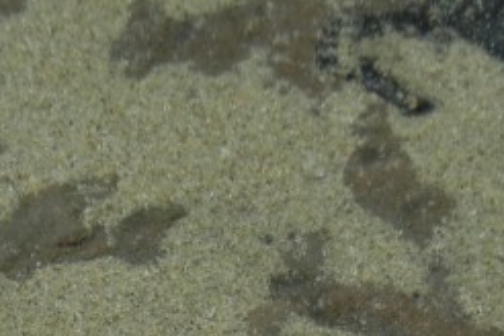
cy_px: 467
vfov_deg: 10.3
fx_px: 1820
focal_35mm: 130
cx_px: 117
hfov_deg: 15.7
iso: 160
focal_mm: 5.4
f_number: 7
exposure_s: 1/1712
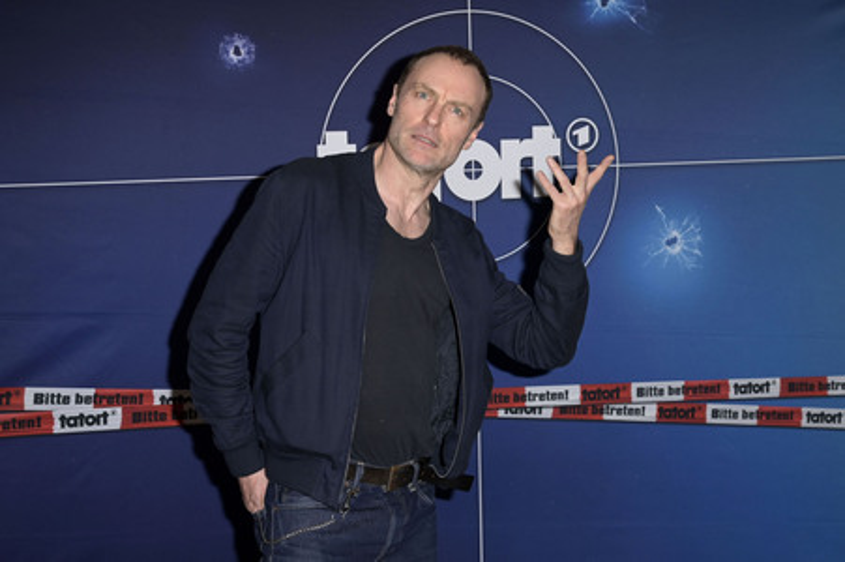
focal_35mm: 50
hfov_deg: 39.6
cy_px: 281
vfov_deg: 27.0
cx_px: 422
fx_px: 1173
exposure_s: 1/250
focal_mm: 50
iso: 640
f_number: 5.6
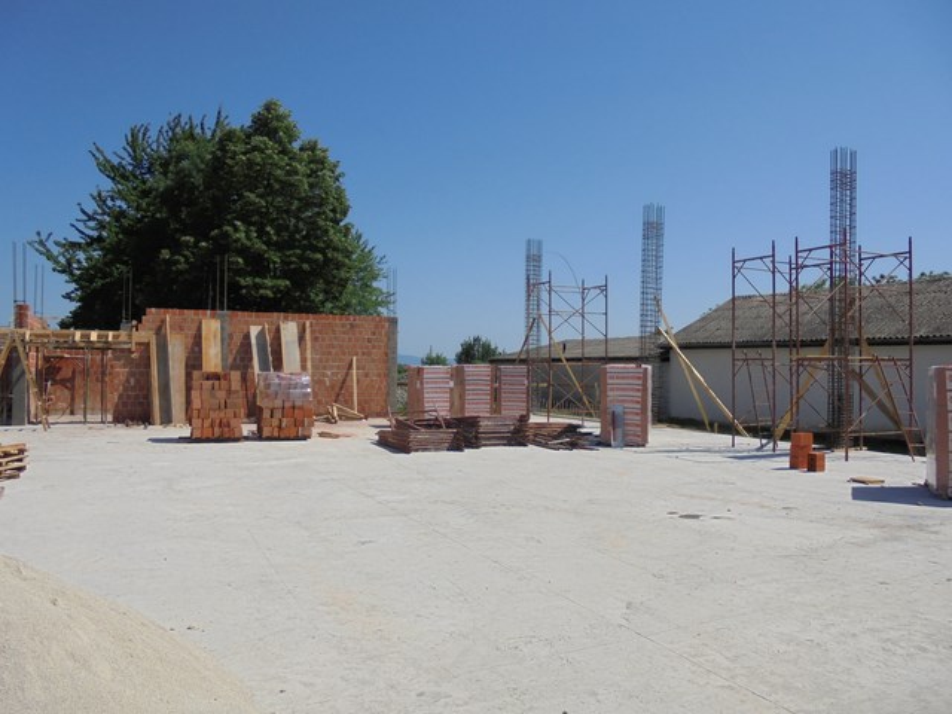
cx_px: 476
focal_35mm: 26
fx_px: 715
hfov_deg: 67.3
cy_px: 357
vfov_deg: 53.1
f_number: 11.5
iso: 100
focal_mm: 4.6
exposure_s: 1/200
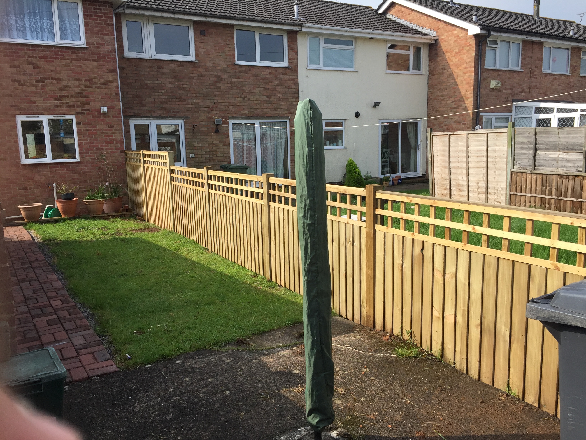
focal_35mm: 29
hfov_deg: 61.7
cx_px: 293
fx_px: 491
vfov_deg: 48.2
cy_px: 220
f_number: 2.2
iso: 32
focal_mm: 4.15
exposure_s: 1/1319
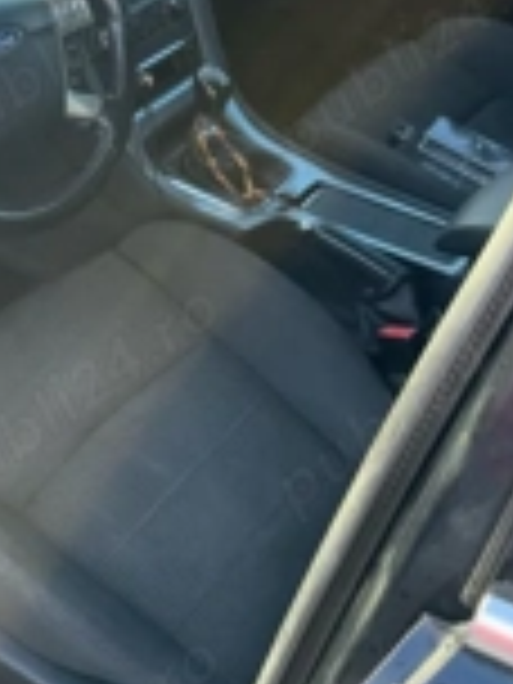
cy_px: 104
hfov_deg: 23.2
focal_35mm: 63
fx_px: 1245
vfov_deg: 29.8
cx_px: 162
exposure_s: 1/163
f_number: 1.78
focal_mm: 6.86
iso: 80
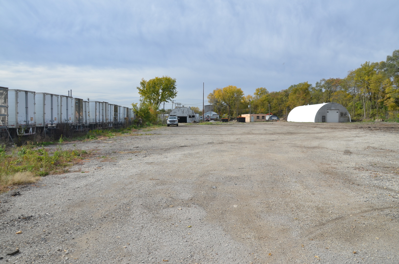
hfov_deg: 67.5
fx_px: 299
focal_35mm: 27
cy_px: 132
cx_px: 200
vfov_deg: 47.7
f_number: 8
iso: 100
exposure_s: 1/250
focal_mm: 18
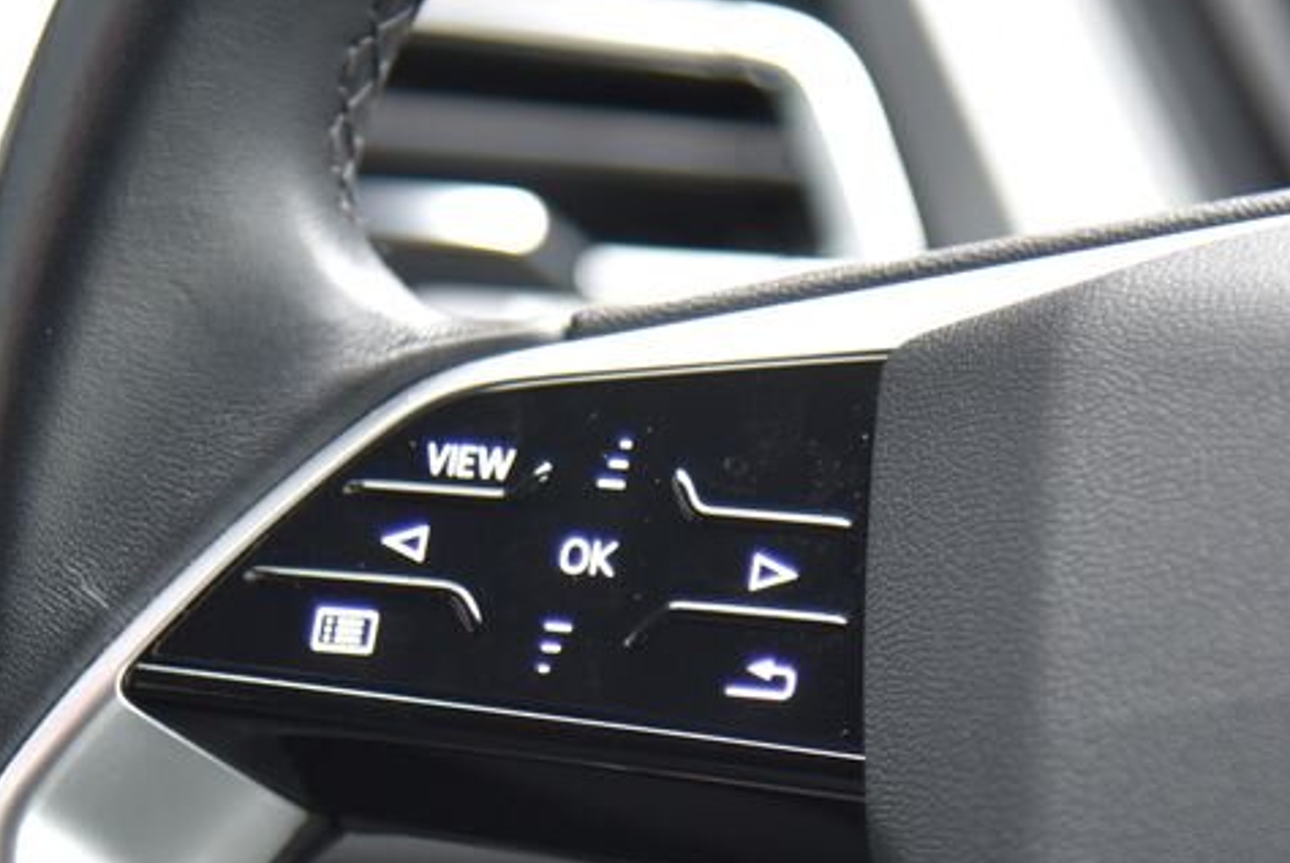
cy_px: 670
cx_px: 691
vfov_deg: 5.3
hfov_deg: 7.9
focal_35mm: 259
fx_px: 9289
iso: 500
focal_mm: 120
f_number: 4
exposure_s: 1/50
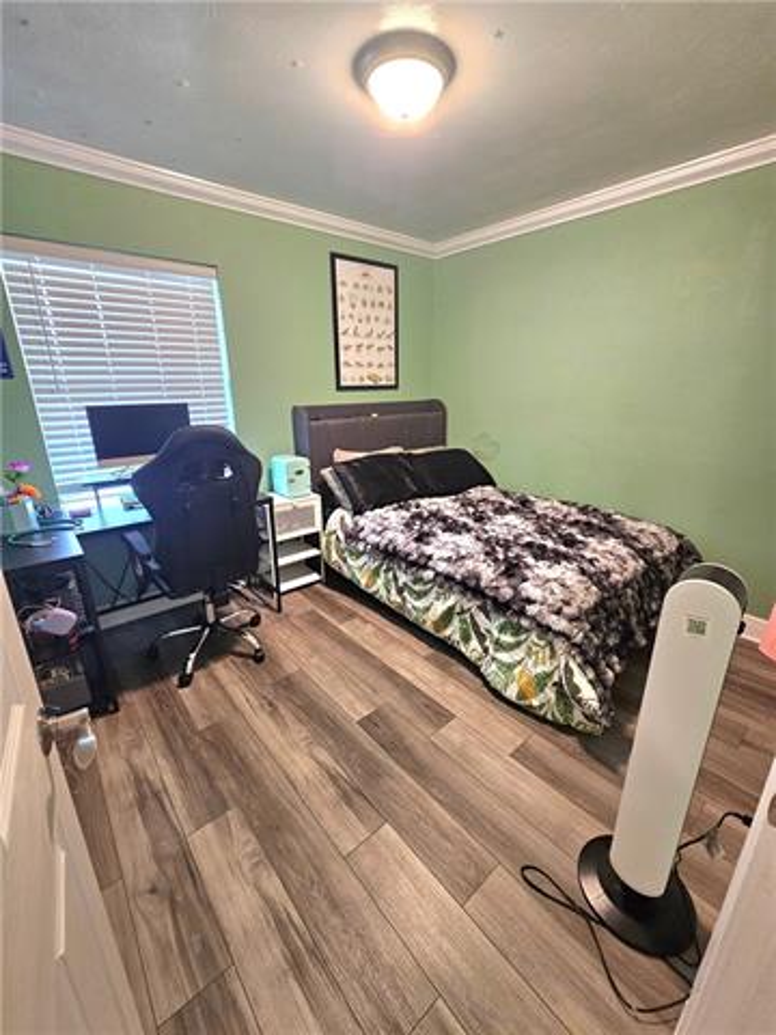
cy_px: 518
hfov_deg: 89.9
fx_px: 389
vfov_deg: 106.2
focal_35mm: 13
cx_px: 388
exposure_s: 1/40
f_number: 2.2
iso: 320
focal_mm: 2.2
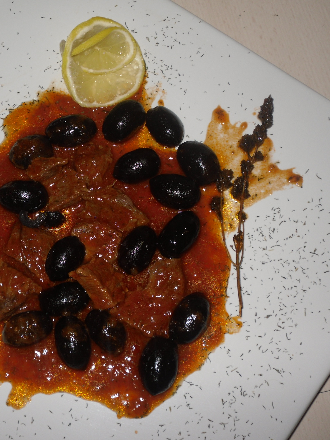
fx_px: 610
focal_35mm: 48
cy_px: 215
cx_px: 97
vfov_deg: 39.7
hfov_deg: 29.9
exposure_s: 1/45
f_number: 3
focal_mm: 6.3
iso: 80
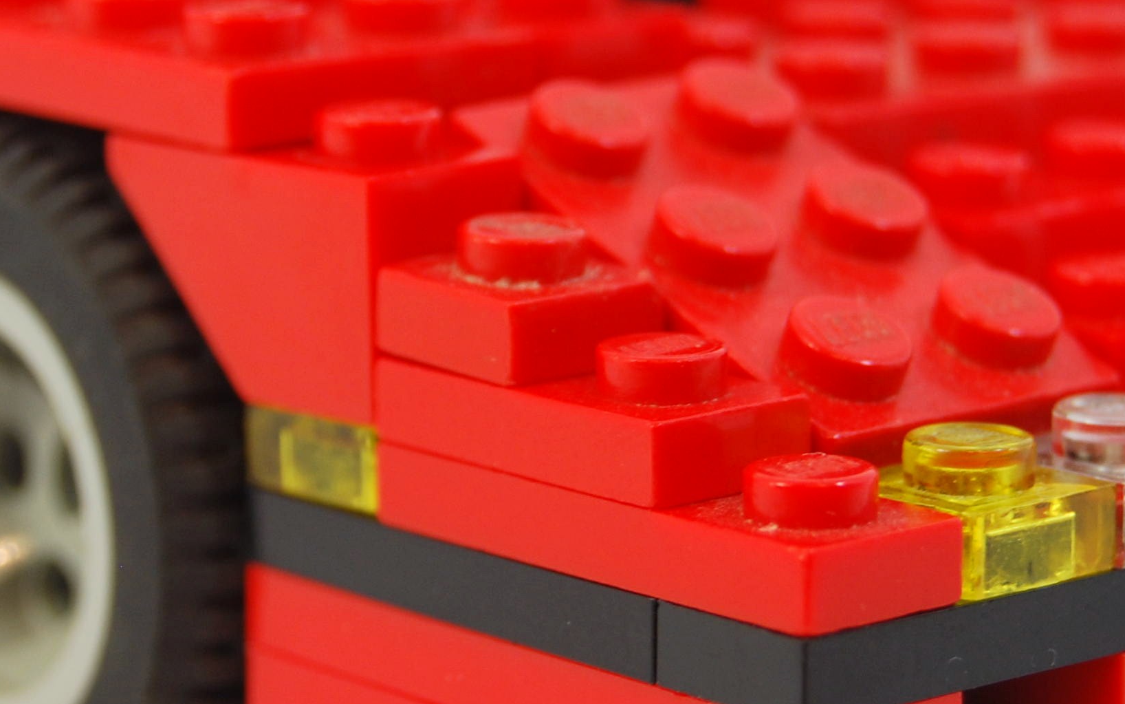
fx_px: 6109
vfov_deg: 6.6
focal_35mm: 199
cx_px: 625
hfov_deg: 10.5
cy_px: 219
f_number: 6.3
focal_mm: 55
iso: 200
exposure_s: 1/60
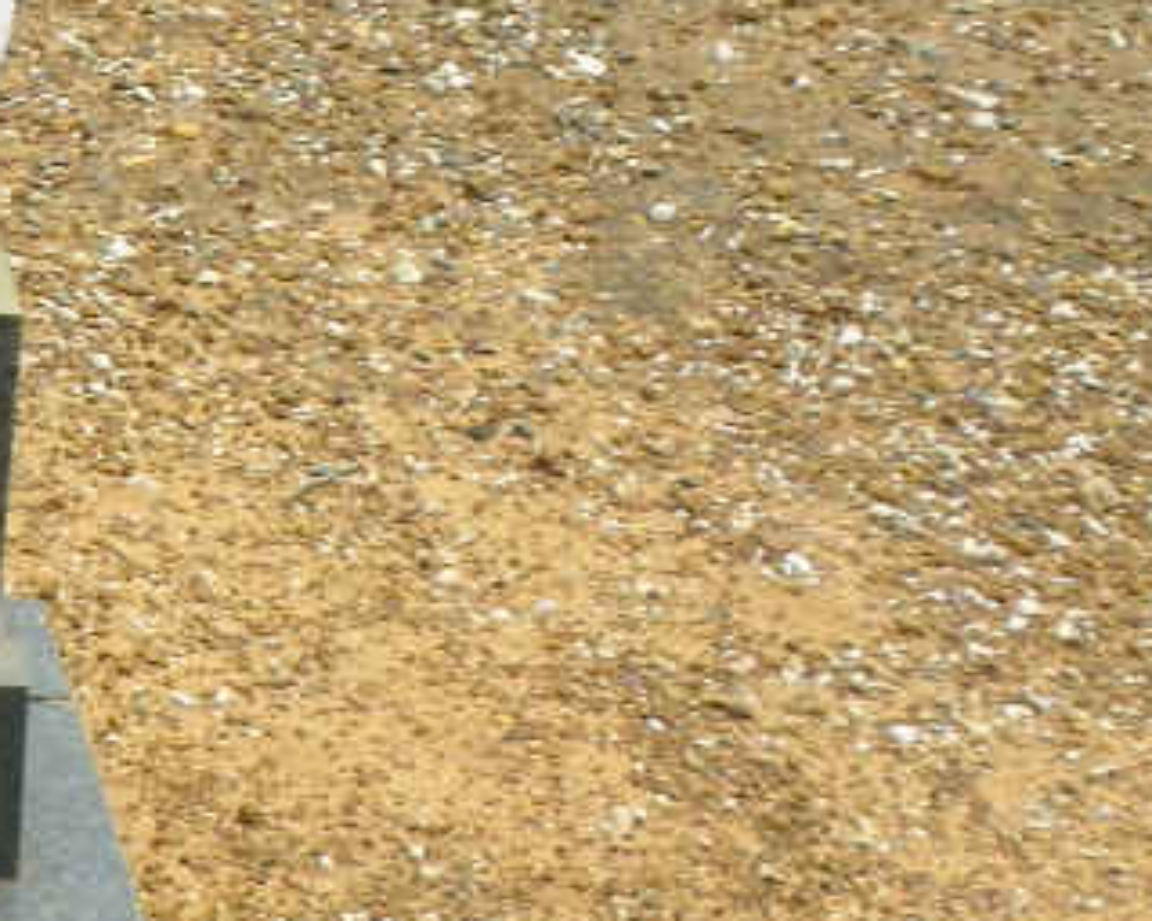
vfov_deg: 11.2
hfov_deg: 13.0
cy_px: -29
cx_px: -827
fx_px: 4635
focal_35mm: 136
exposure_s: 1/320
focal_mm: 6.6
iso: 64
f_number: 4.5
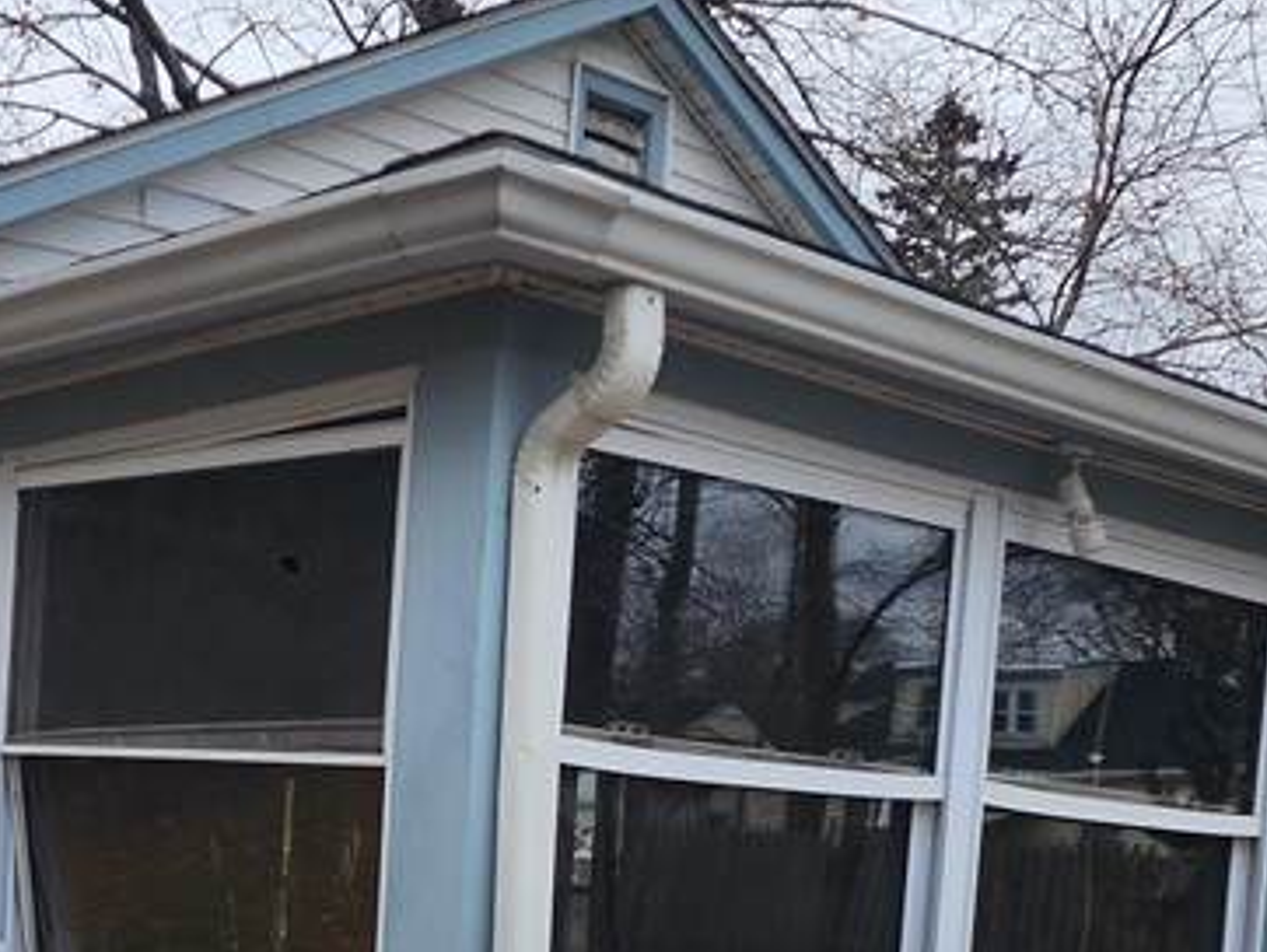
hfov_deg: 29.3
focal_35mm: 65
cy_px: 931
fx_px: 2381
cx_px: 294
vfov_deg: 21.9
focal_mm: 6.4
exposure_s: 1/180
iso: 20
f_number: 1.8
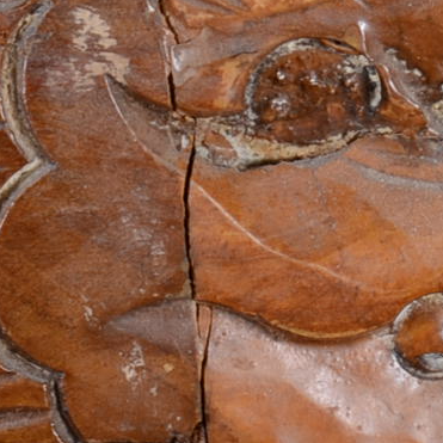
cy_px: 25
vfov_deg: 2.8
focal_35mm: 634
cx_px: 490
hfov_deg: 2.8
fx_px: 9177
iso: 100
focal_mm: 75
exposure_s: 1/100
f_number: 11
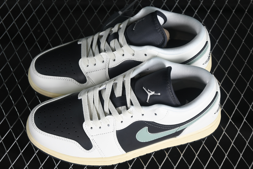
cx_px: 126
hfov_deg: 27.0
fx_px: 527
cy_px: 84
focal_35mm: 75
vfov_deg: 18.2
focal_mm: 50
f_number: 6.3
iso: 160
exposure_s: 1/60
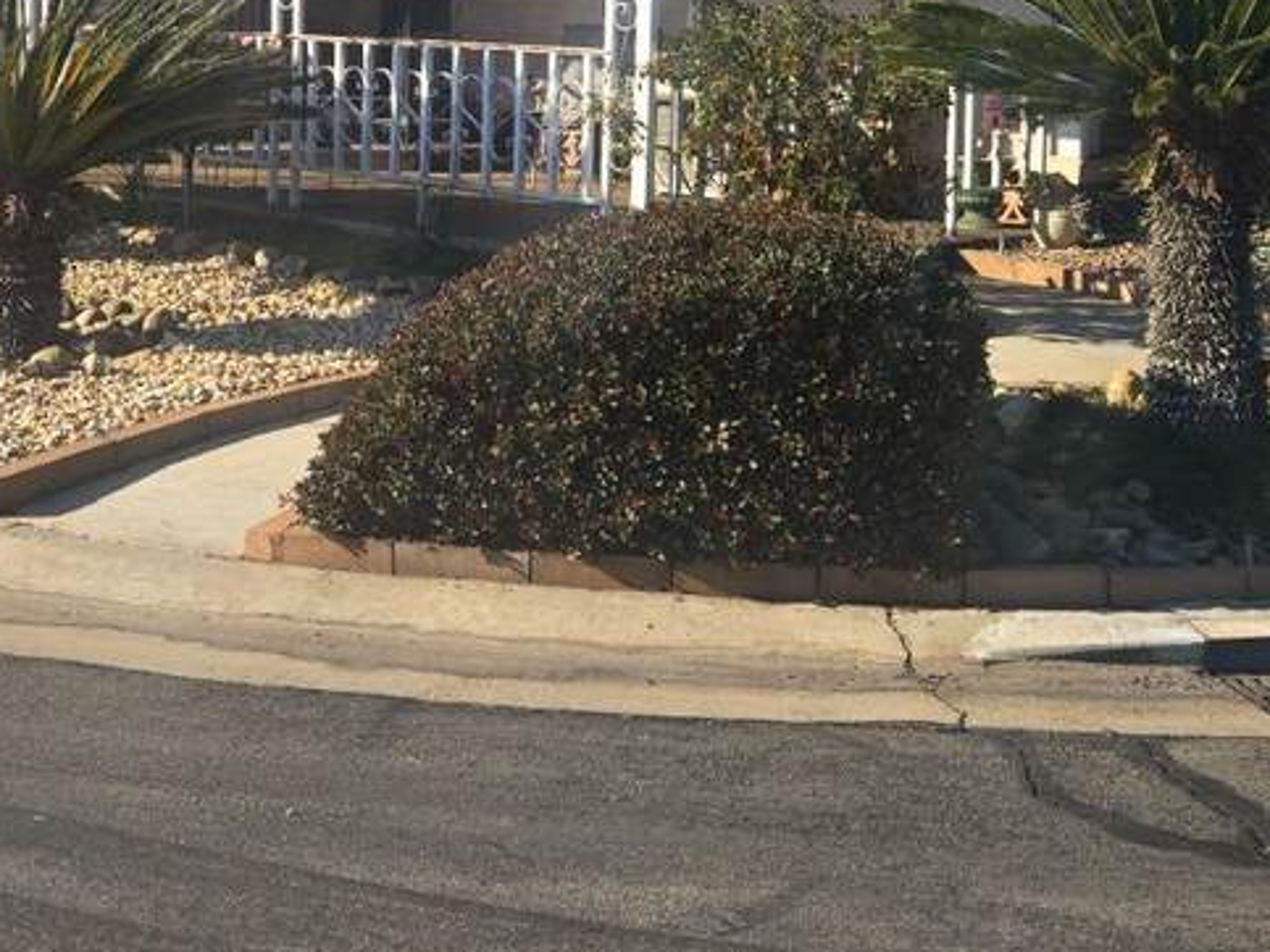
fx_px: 2237
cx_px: 686
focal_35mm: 61
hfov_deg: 31.7
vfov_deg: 23.4
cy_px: 87
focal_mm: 5.4
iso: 25
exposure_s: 1/1328
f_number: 1.8
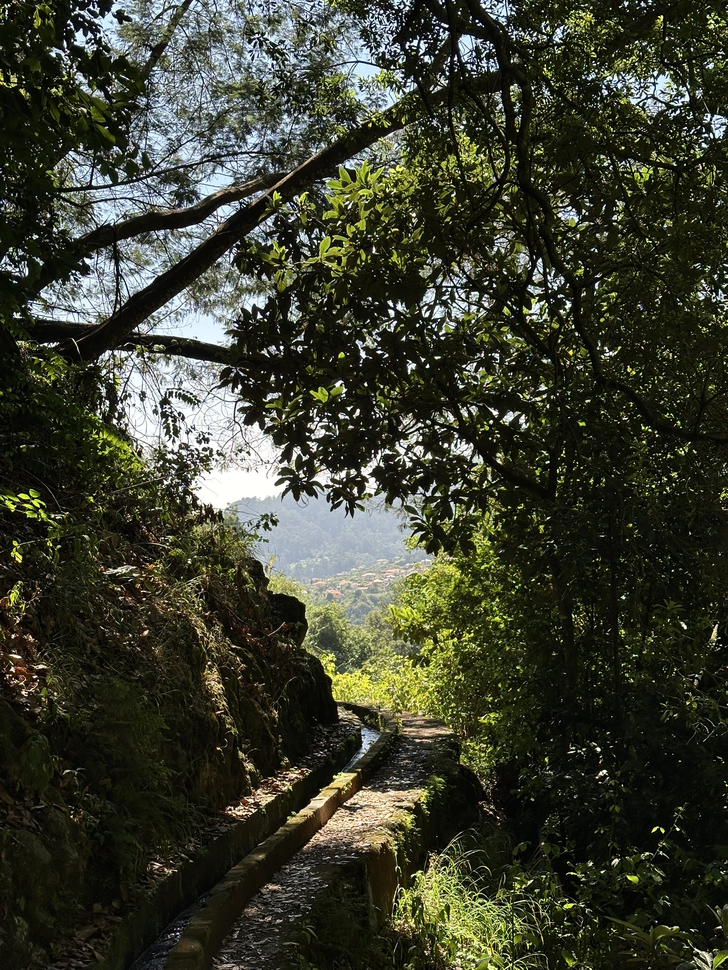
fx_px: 1346
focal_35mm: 48
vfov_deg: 39.7
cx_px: 364
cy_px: 485
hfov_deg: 30.3
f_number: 1.78
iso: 64
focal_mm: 6.86
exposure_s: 1/1242
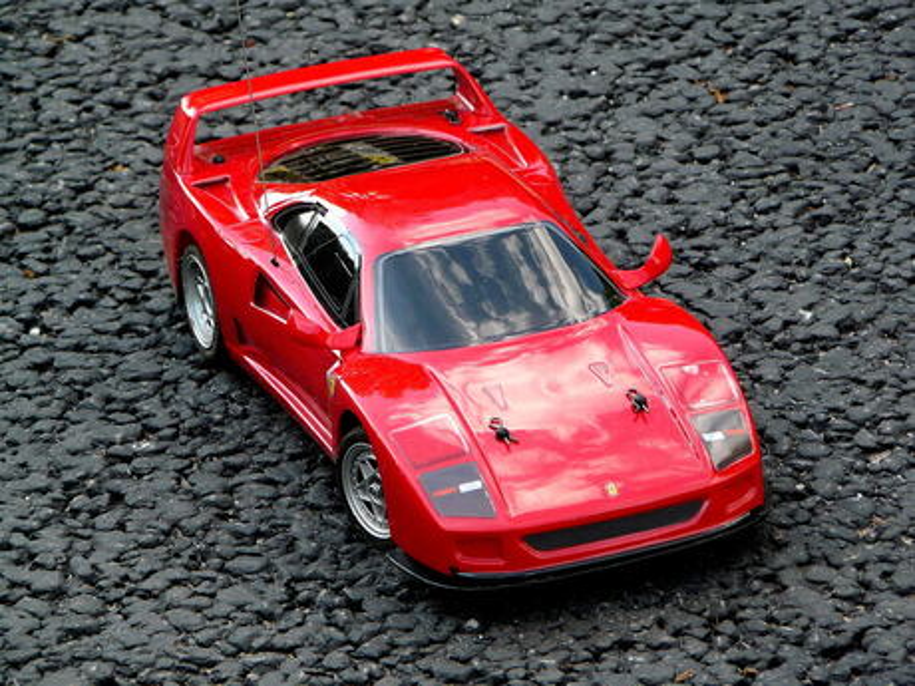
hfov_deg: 6.1
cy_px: 343
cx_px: 458
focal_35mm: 325
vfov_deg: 4.6
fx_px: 8591
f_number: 4
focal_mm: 53.4
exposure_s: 1/200
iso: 100
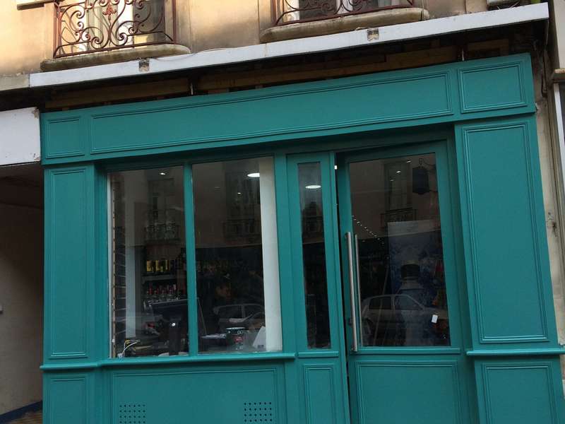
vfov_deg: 48.2
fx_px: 473
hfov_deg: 61.7
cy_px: 212
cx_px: 282
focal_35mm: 29
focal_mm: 4.15
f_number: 2.2
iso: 32
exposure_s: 1/1001
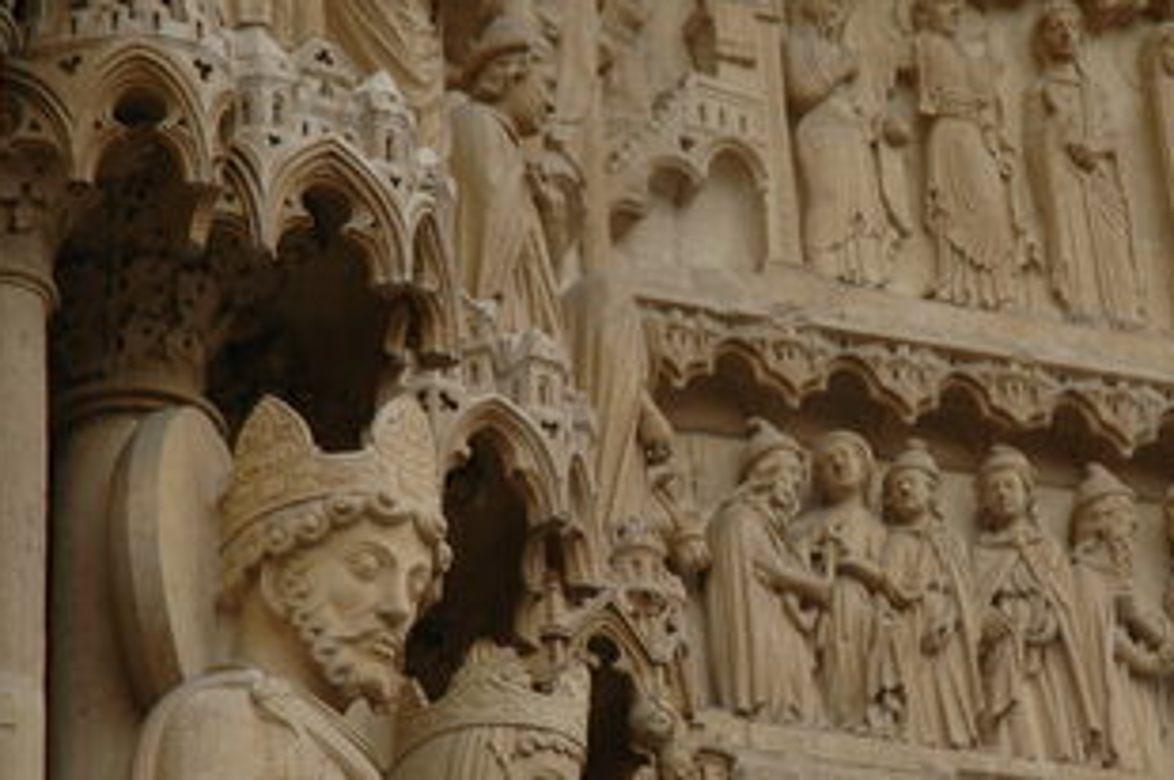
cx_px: 814
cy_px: 398
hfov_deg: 13.8
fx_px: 4854
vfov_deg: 9.2
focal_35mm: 149
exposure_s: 1/60
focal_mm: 70
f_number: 4.5
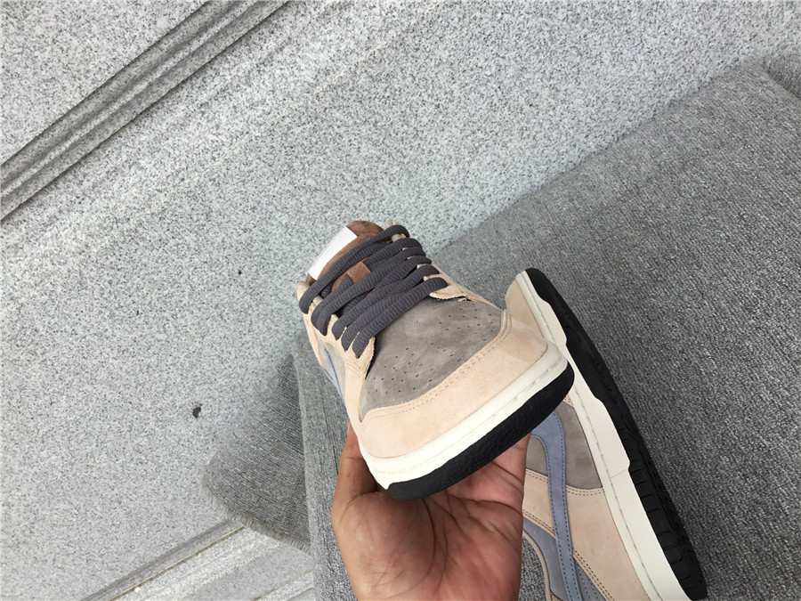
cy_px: 300
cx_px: 400
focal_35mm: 31
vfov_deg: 45.4
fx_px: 717
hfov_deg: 58.4
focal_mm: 3.3
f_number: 2.4
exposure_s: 1/108
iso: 25
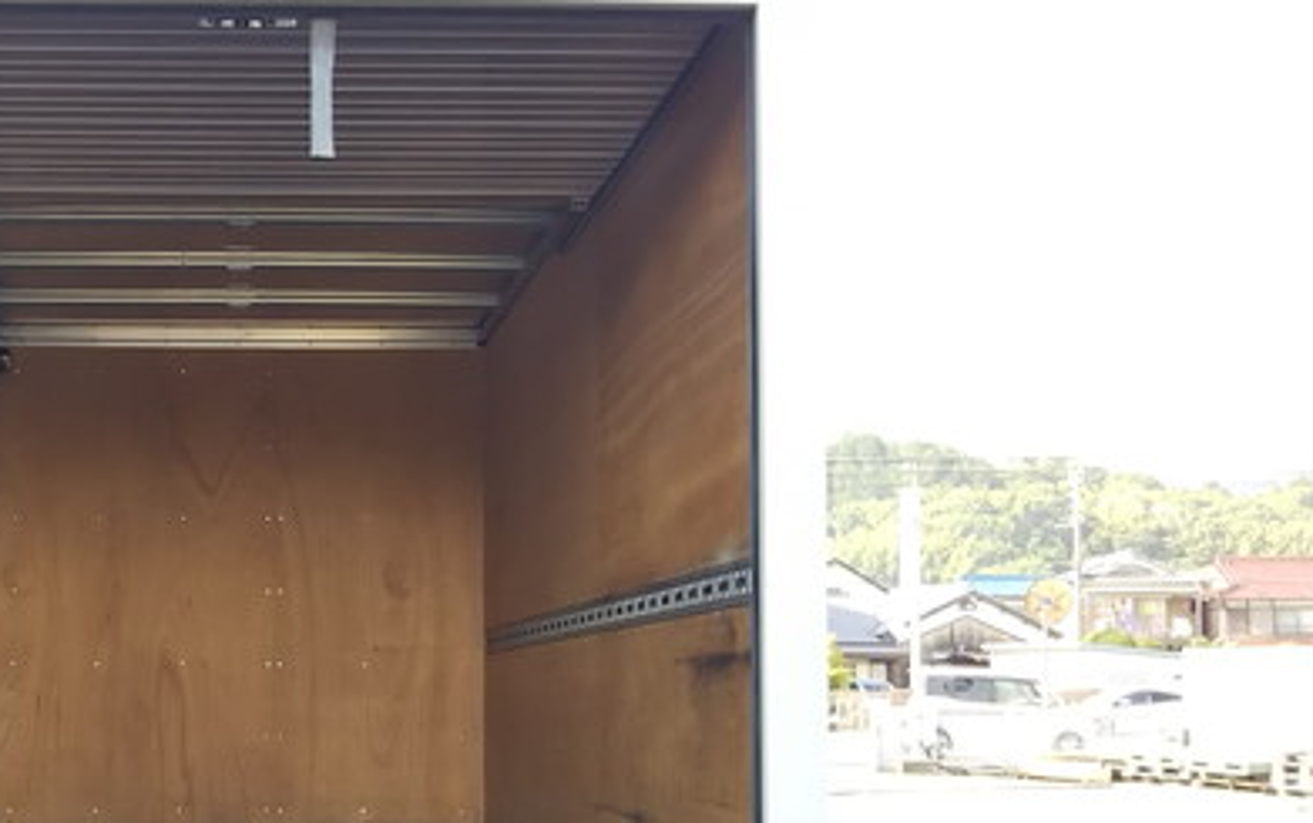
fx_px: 1862
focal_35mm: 52
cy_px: 588
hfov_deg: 37.3
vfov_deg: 24.7
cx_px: 245
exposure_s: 1/120
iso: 25
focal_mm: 4
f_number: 2.2
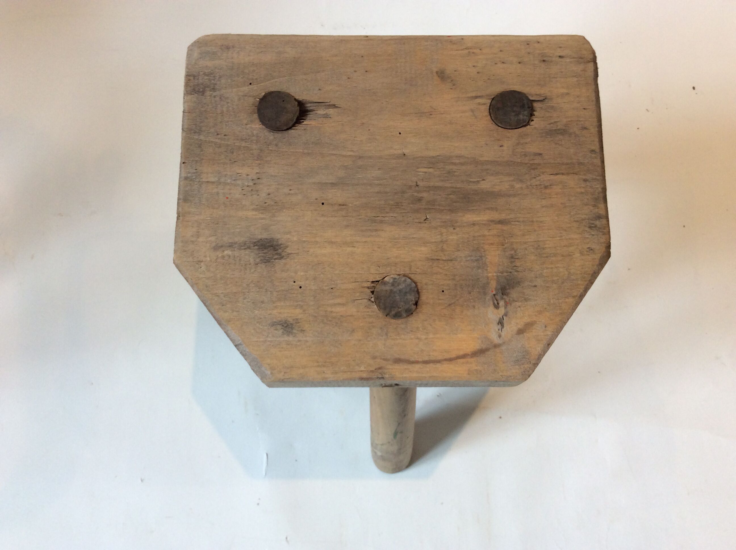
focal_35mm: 32
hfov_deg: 56.9
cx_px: 368
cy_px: 275
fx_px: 679
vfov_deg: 44.1
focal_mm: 3.3
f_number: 2.4
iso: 50
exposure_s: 1/25
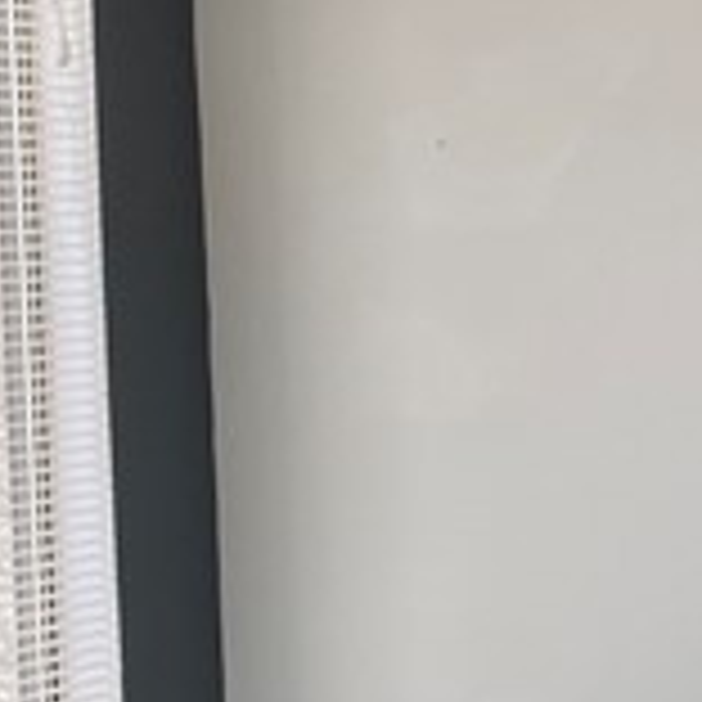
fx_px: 3465
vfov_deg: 11.5
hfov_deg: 11.0
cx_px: 1174
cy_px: 536
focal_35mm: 151
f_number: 1.8
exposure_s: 1/121
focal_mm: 4.25
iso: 40
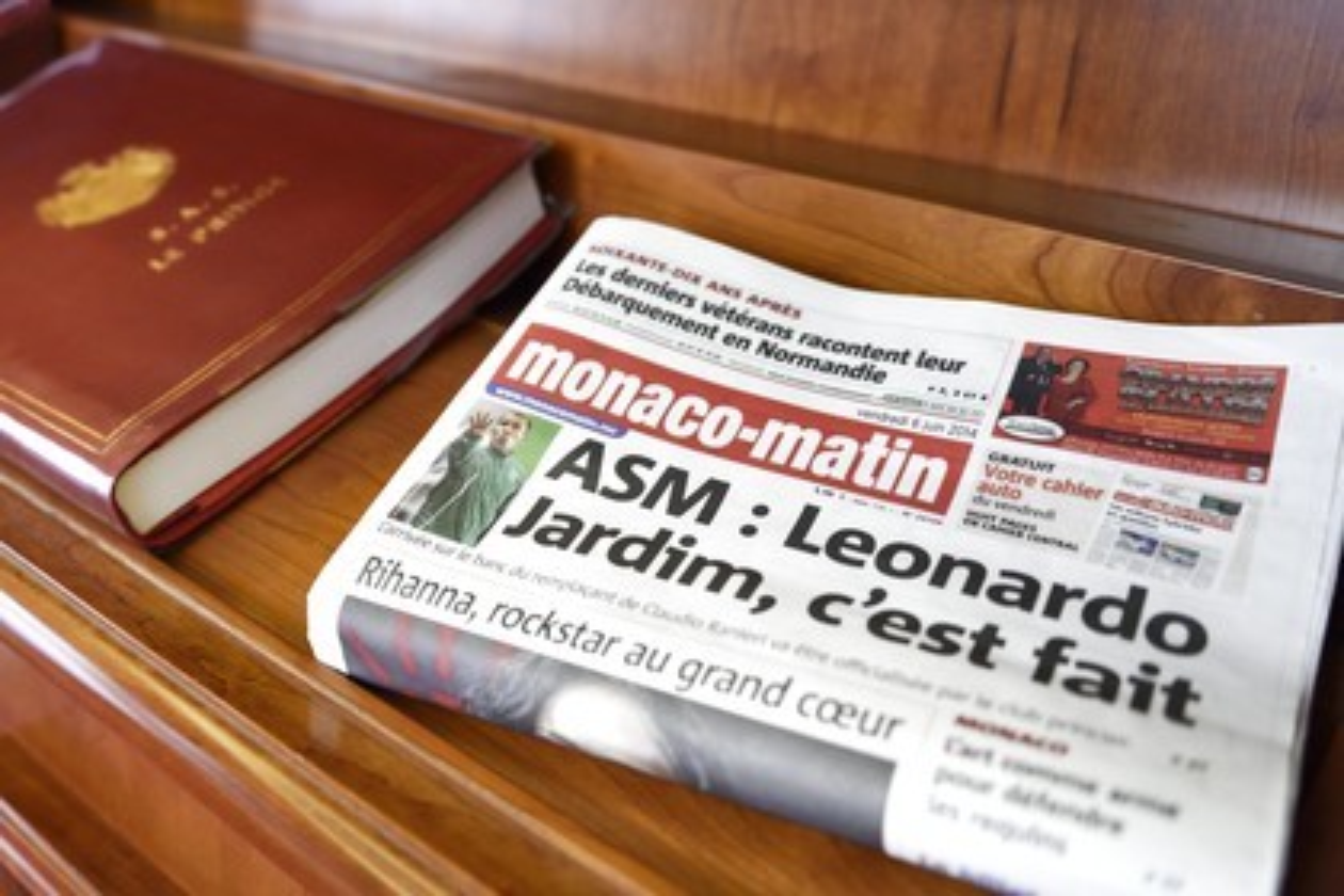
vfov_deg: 46.4
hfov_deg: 65.5
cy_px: 448
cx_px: 672
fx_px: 1045
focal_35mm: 28
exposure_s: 1/40
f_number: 2.8
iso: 1600
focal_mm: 28
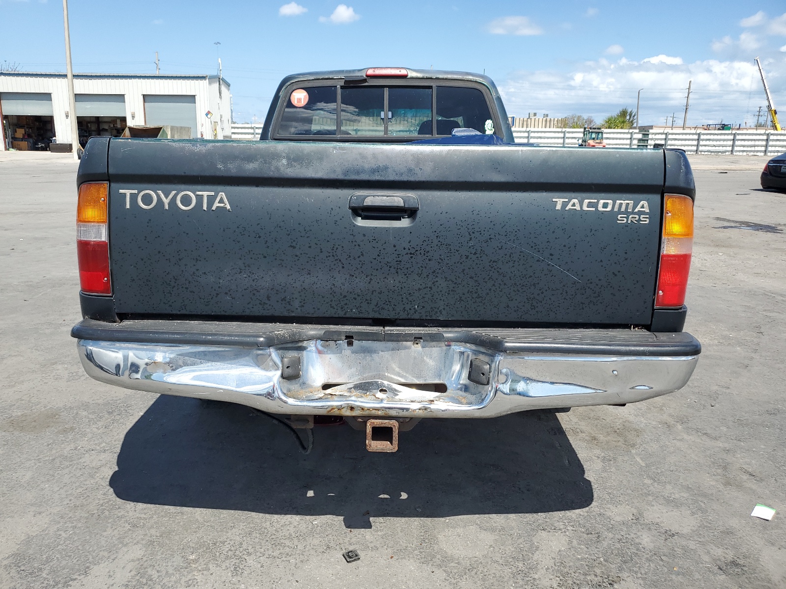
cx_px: 393
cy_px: 294
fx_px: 590
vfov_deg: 53.1
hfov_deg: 67.3
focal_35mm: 26
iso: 50
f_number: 1.5
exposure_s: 1/2500
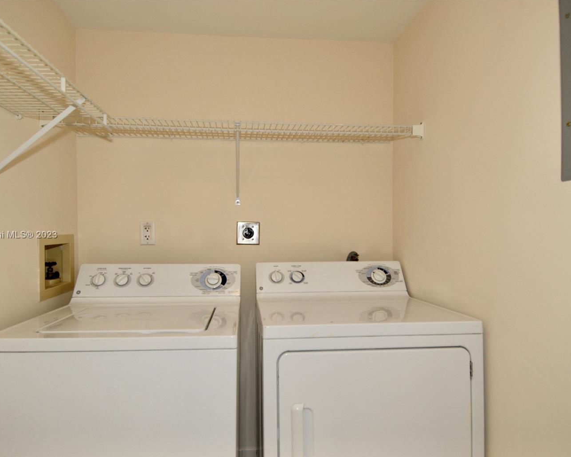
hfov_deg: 77.6
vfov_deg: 65.5
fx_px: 355
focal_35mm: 21
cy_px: 235
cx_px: 270
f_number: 5
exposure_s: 1/60
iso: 200
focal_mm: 12
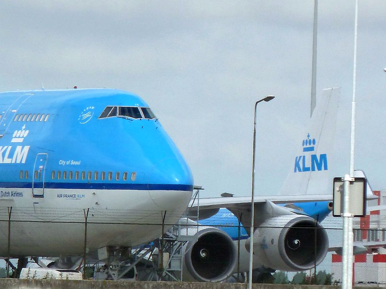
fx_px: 6612
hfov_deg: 3.3
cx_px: 193
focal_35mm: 593
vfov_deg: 2.5
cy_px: 144
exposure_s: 1/800
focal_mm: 49.2
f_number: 4.9
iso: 160
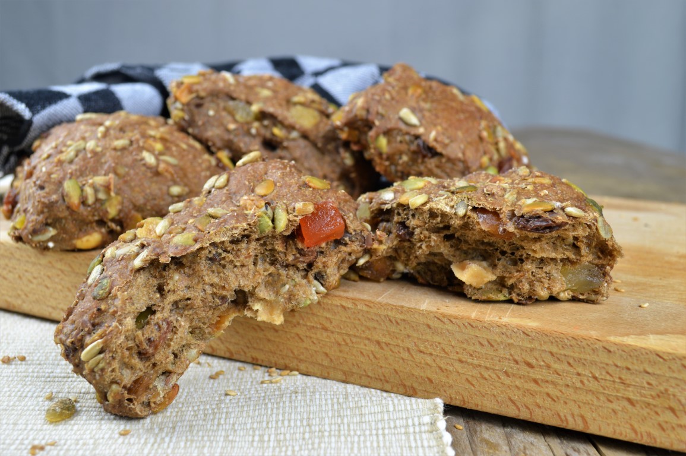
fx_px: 800
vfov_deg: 31.8
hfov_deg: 46.4
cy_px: 228
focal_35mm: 42
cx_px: 343
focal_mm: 28
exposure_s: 1/6
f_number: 7.1
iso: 100
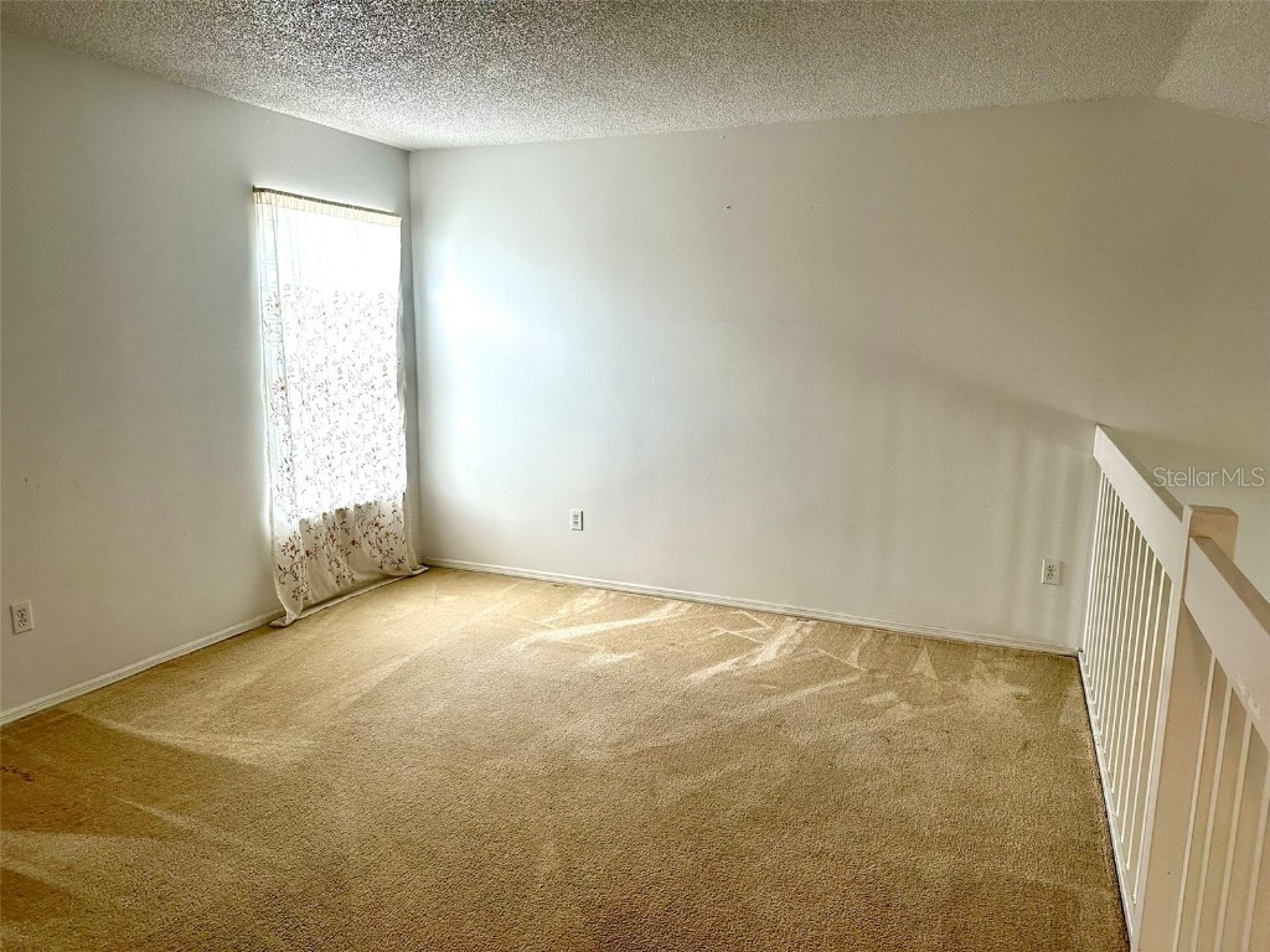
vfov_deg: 56.8
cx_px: 635
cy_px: 476
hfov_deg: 71.6
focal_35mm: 24
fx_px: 881
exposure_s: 1/120
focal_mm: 6.86
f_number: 1.78
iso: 125
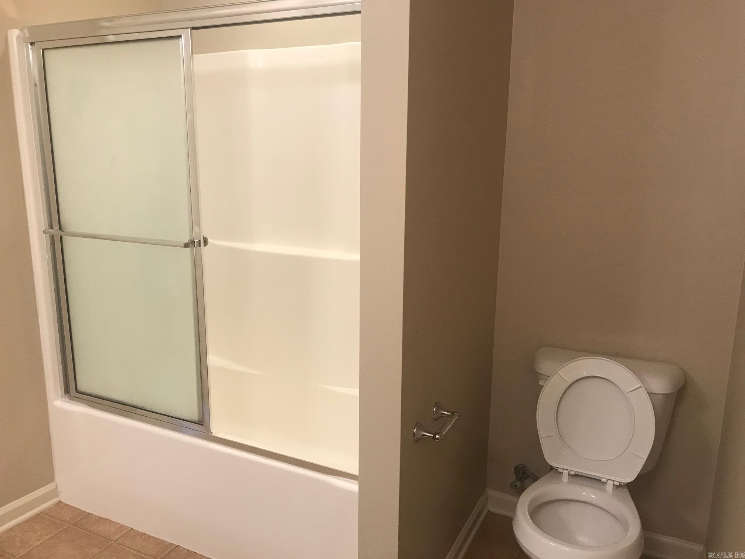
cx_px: 372
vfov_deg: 49.7
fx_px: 603
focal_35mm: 28
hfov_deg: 63.4
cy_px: 280
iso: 32
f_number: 1.8
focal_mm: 3.99
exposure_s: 1/24
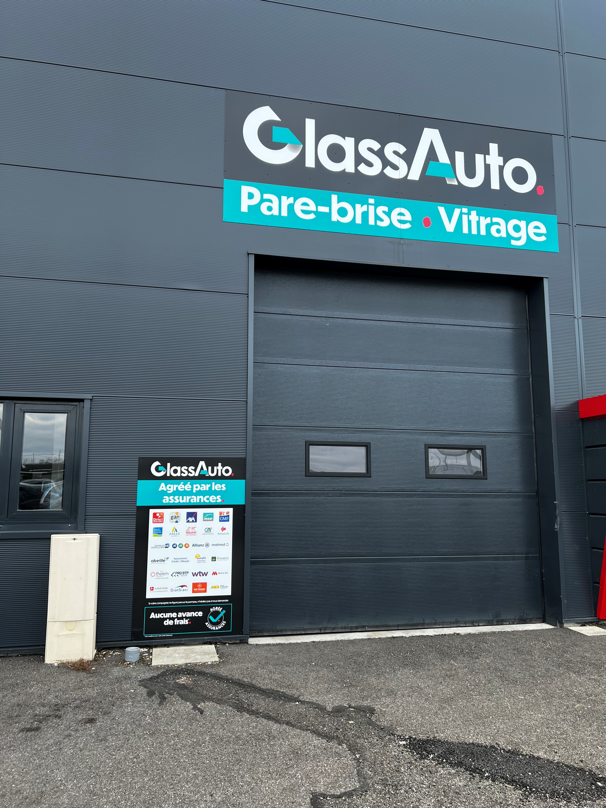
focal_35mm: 26
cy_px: 404
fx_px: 607
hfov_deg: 53.1
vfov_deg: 67.3
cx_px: 303
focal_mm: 5.7
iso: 32
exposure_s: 1/140
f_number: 1.5
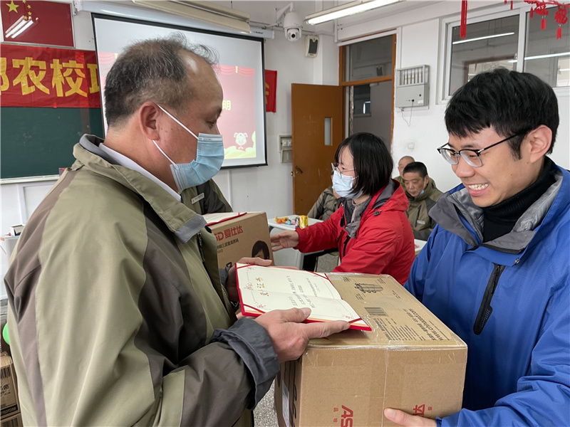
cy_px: 214
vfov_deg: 53.1
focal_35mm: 26
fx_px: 428
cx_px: 285
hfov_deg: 67.3
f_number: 1.6
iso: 80
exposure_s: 1/50
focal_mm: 4.2
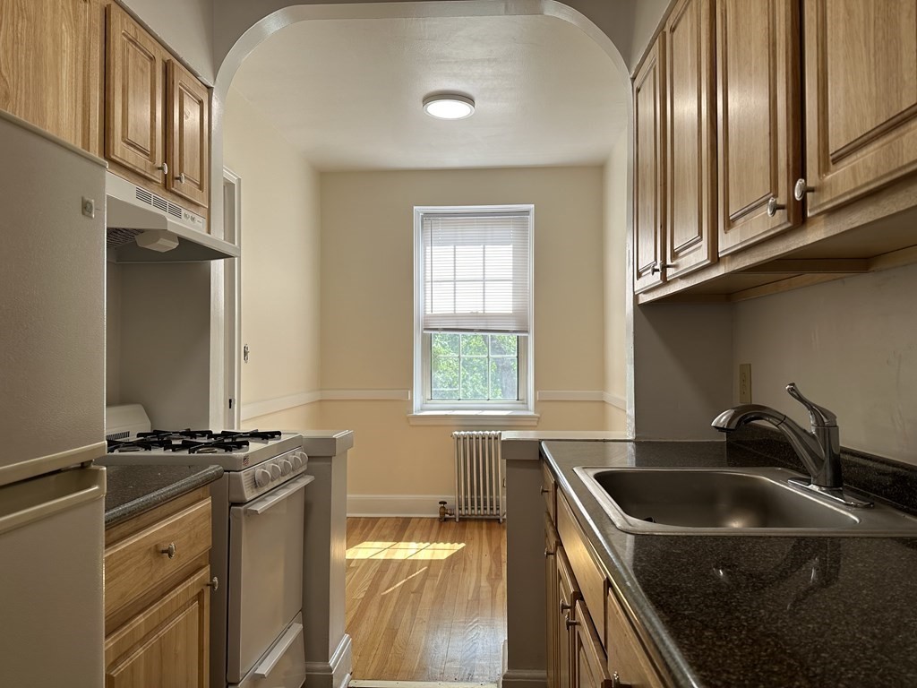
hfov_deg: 71.6
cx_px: 458
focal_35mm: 24
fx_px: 636
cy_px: 344
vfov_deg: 56.8
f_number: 1.78
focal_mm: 6.86
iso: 64
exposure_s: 1/212
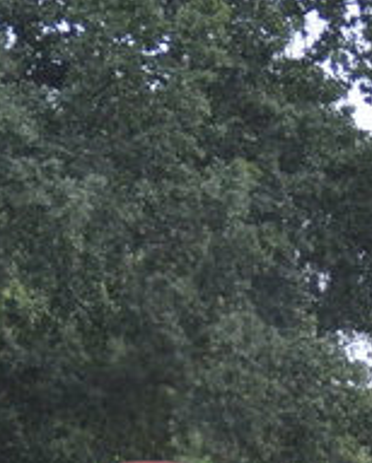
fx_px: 4217
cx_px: 261
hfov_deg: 5.0
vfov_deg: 6.2
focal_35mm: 307
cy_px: 666
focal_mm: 35
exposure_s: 1/800
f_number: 4.2
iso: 800
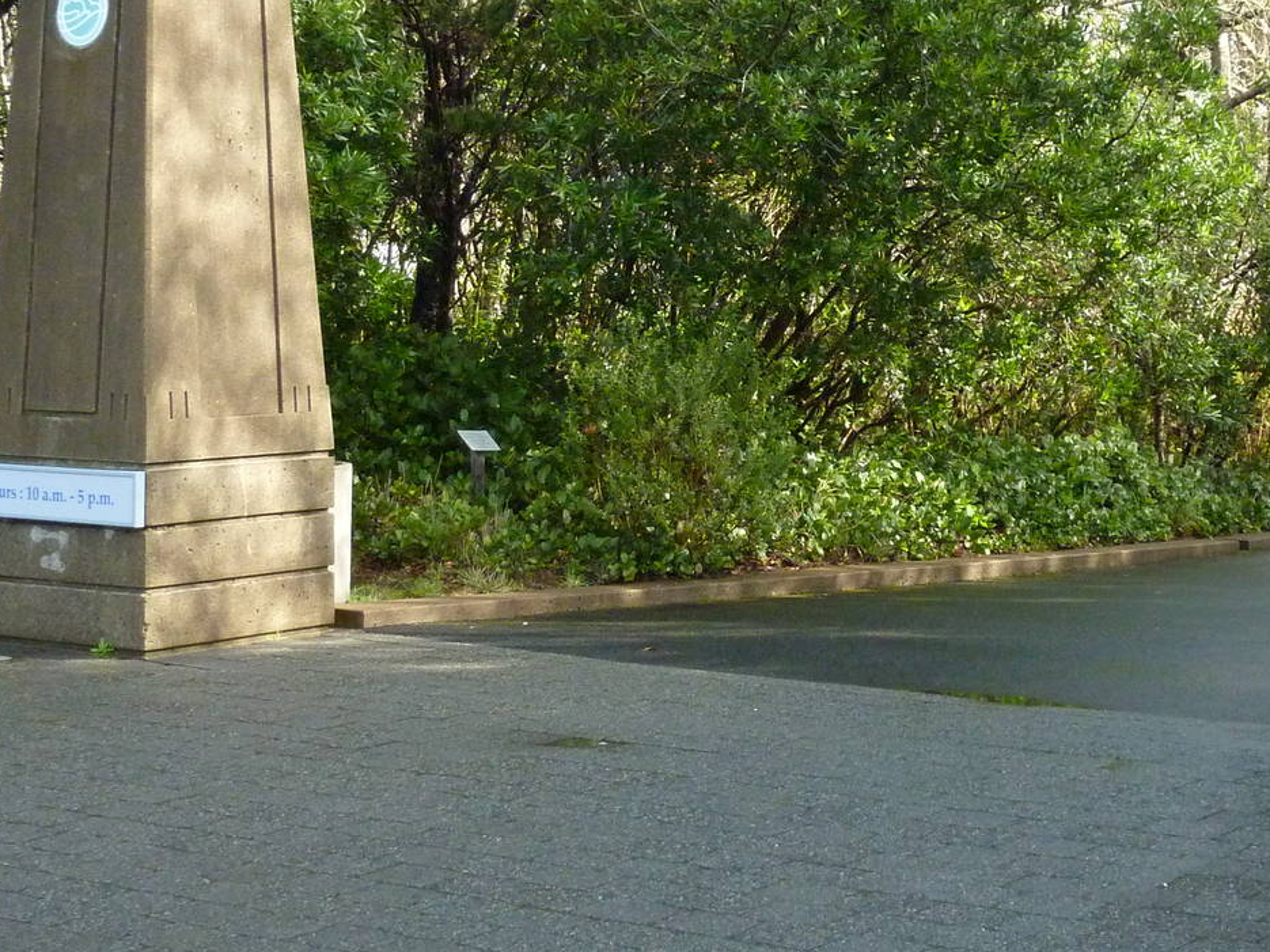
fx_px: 2825
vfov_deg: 19.0
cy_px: 249
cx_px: 882
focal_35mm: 77
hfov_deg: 25.2
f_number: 3.7
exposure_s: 1/320
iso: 400
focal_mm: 7.3
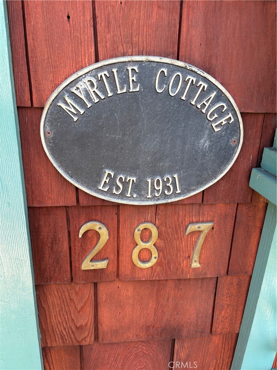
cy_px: 185
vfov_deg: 67.3
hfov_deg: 53.1
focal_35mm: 26
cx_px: 138
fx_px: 277
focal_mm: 5.96
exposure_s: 1/121
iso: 64
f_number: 1.6
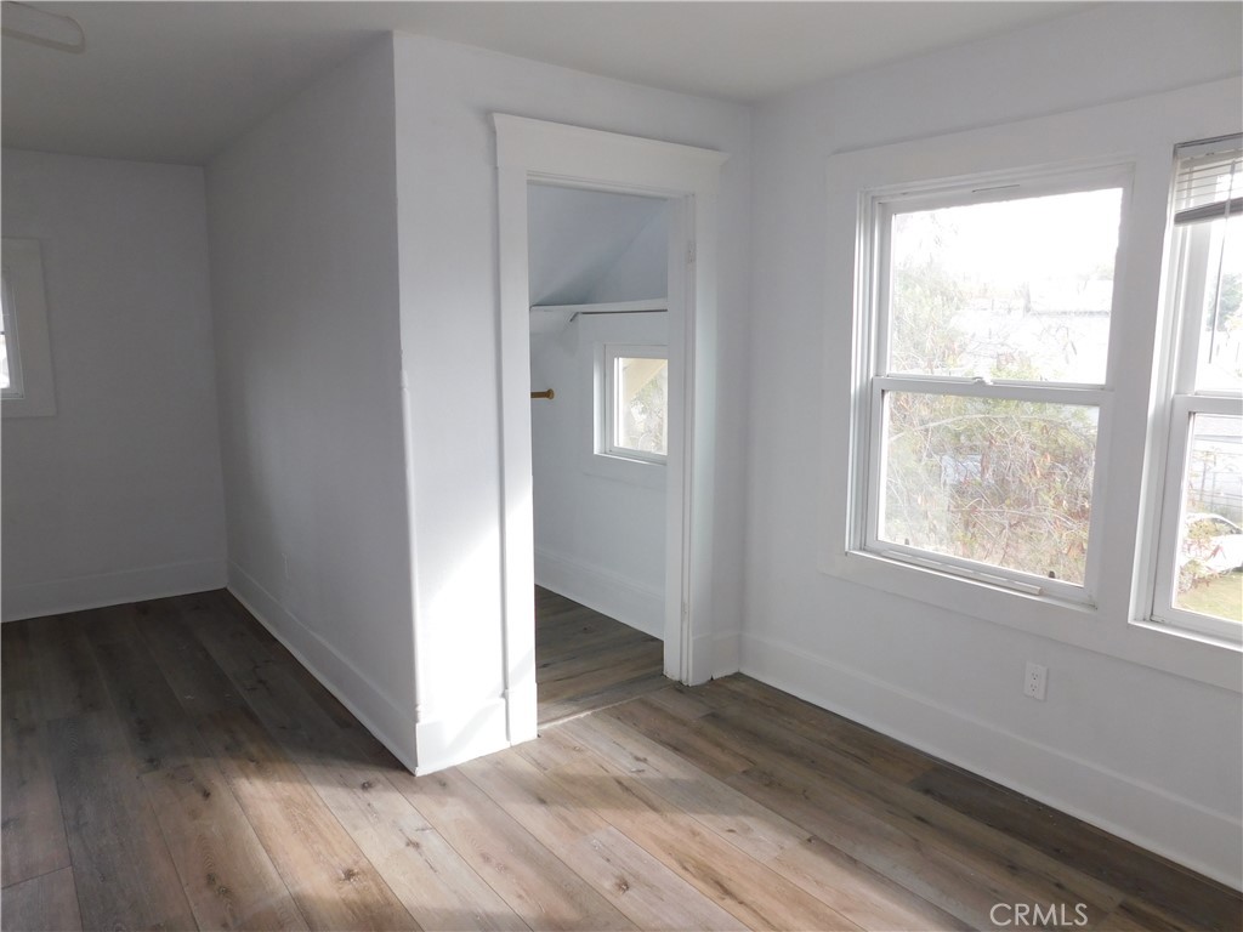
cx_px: 622
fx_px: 862
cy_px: 466
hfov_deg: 71.6
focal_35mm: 24
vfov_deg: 56.8
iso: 125
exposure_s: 1/40
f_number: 3
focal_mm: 4.1
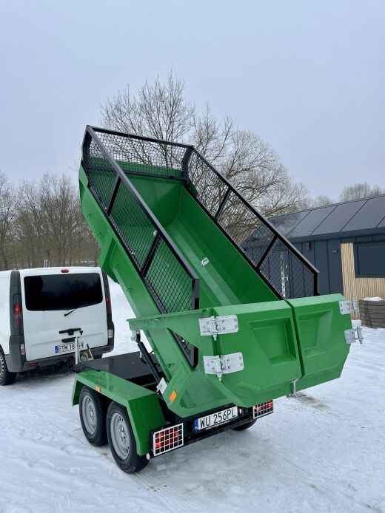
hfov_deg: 53.0
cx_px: 192
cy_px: 256
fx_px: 386
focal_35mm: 26
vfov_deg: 67.3
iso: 50
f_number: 1.6
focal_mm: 5.1
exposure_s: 1/438
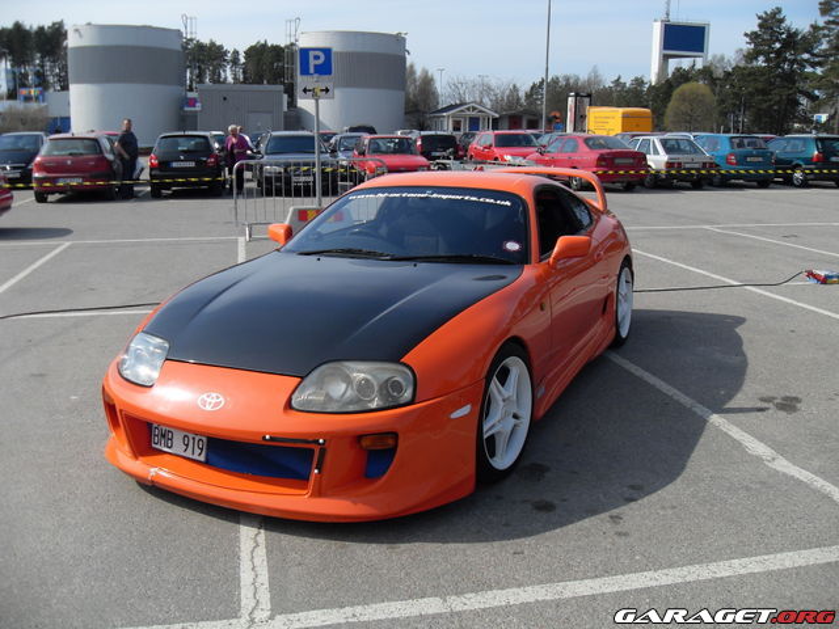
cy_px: 314
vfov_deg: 41.8
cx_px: 420
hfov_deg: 54.0
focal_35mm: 34
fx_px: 824
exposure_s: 1/250
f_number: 7
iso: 80
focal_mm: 6.3
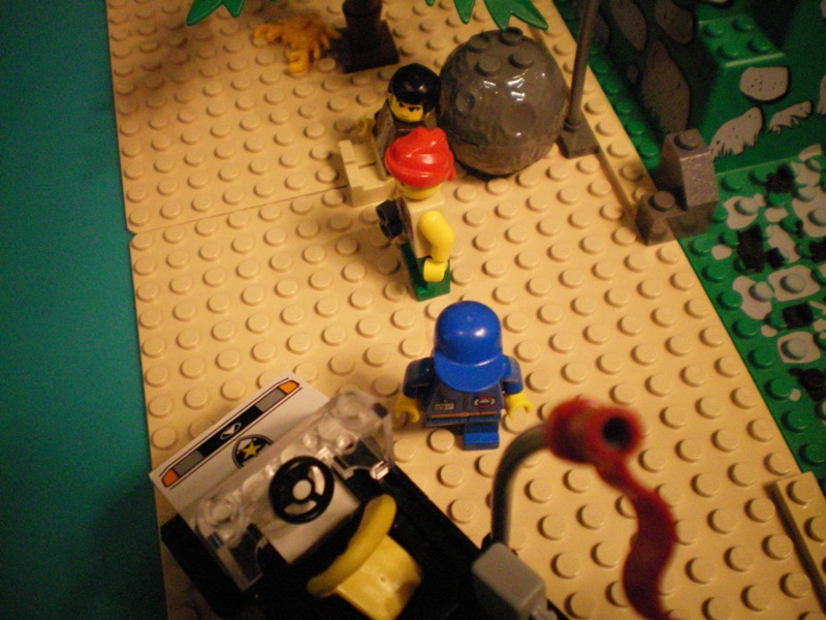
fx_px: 907
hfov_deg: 49.0
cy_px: 310
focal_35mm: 38
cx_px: 413
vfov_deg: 37.7
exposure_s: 1/50
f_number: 3.1
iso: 400
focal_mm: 6.3
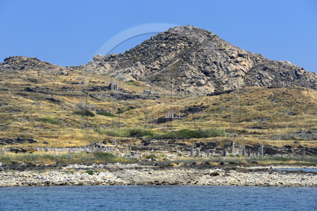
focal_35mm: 135
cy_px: 106
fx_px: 1188
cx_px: 158
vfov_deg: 10.1
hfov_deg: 15.2
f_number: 11
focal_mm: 135
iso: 200
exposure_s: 1/320
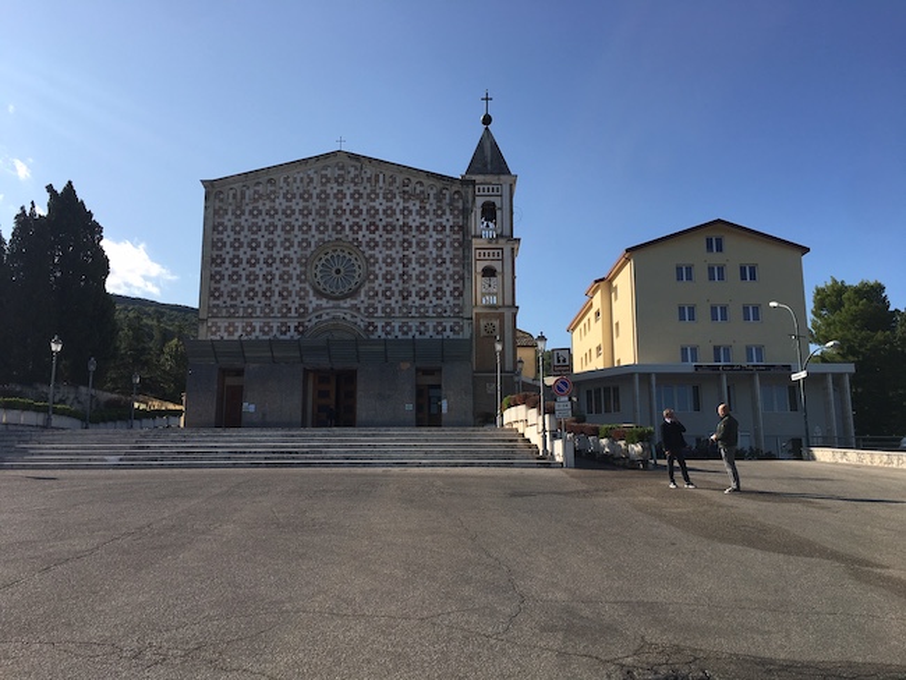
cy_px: 340
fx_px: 759
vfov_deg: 48.3
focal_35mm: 29
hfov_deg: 61.6
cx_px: 453
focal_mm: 4.15
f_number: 2.2
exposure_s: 1/1923
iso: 25
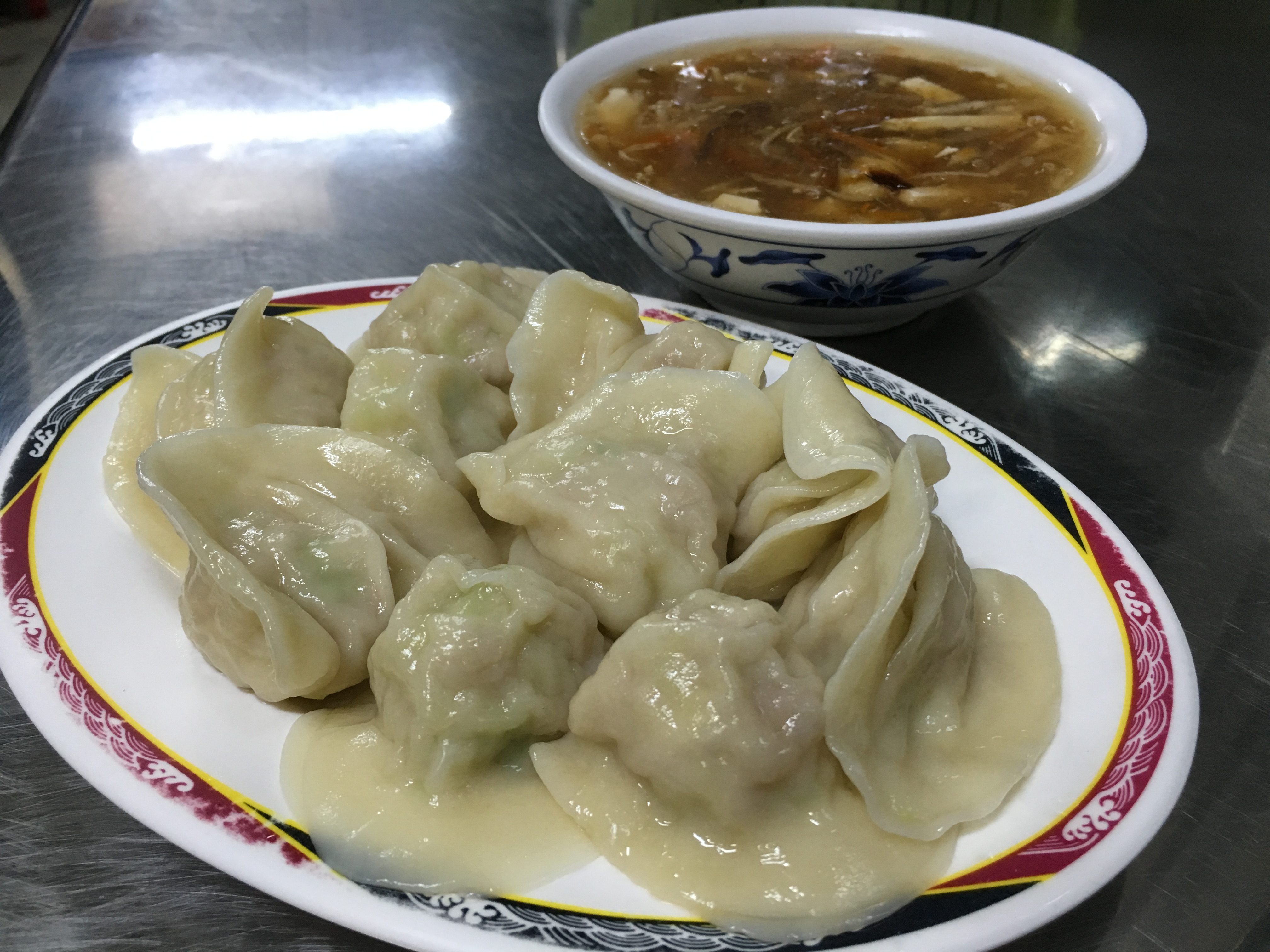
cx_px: 635
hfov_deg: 61.7
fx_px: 1064
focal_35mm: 29
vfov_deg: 48.2
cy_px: 476
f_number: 2.2
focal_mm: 4.15
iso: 100
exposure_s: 1/30
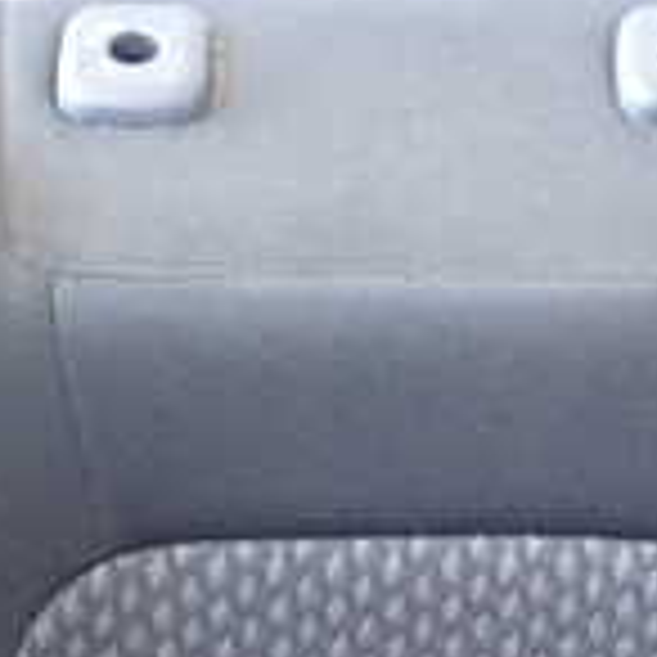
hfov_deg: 13.3
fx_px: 2813
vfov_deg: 12.9
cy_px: 868
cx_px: 459
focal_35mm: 131
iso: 800
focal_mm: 6.37
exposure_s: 1/40
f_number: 2.5
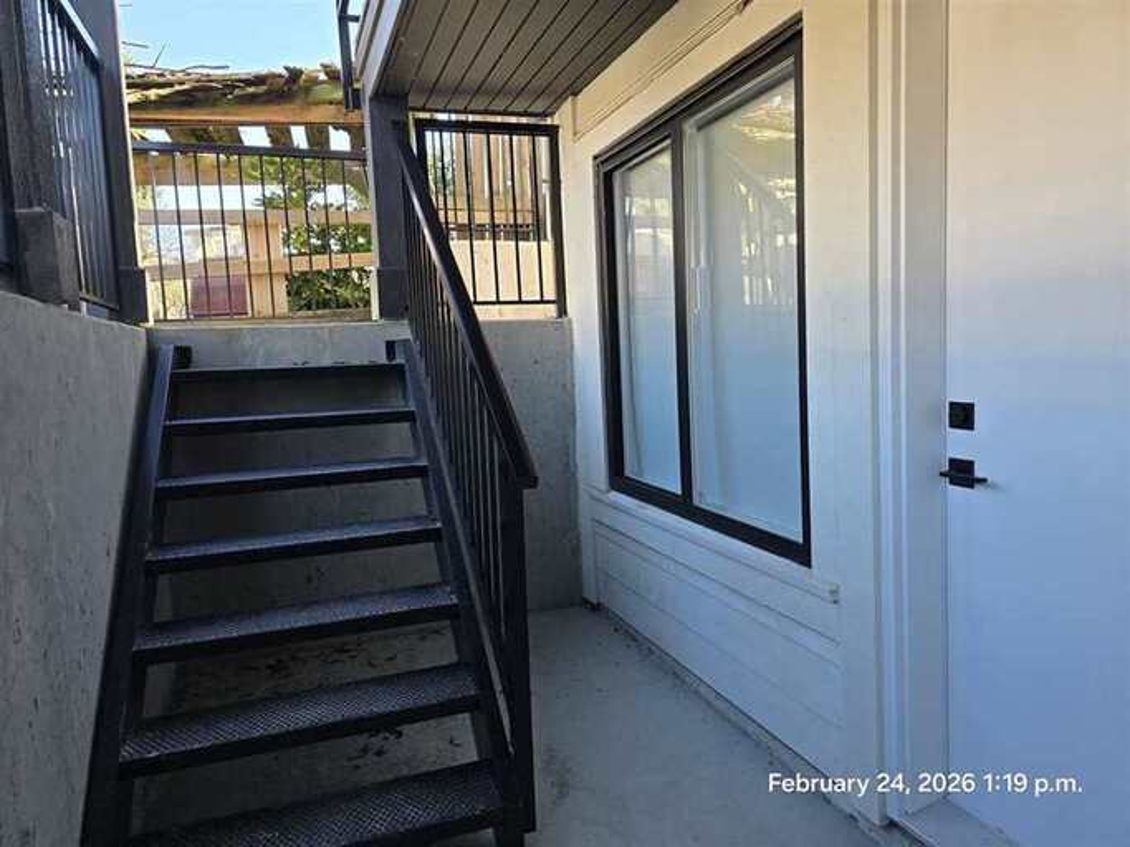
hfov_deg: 73.9
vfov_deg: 58.9
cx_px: 565
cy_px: 424
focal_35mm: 23
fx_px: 751
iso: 50
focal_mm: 6.3
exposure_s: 1/180
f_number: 1.7
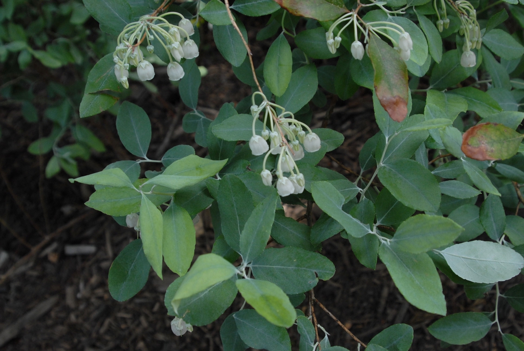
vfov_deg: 32.0
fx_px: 612
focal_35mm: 42
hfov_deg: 46.4
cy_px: 176
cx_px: 262
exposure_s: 1/160
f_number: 6.3
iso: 400
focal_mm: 28
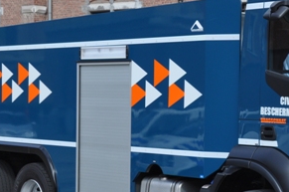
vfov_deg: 10.4
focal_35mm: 132
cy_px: 106
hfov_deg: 15.5
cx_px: 219
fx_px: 1058
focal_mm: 32
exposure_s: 1/250
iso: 200
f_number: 8
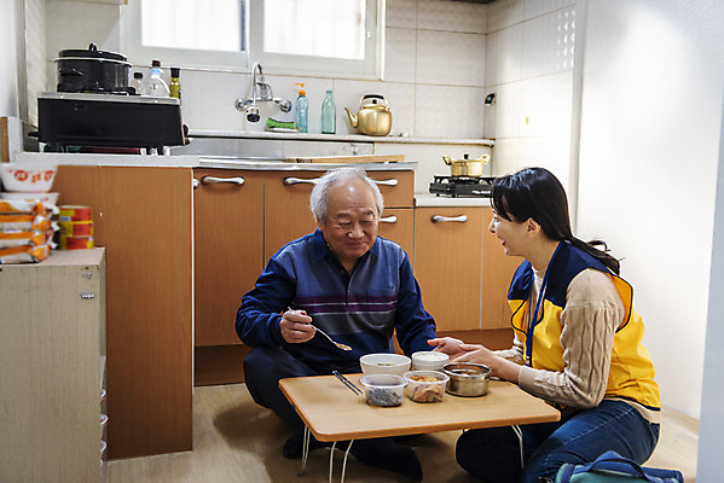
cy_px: 242
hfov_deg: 53.1
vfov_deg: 36.9
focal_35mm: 36
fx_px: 724
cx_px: 362
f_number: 2.8
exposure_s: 1/125
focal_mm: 36
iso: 640
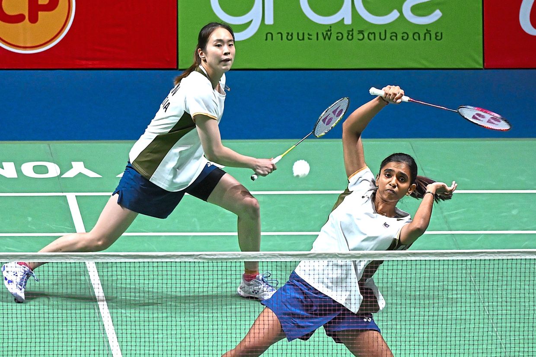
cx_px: 268
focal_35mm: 310
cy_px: 178
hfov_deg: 6.6
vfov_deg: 4.4
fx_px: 4614
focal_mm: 310
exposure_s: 1/640
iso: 3200
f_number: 6
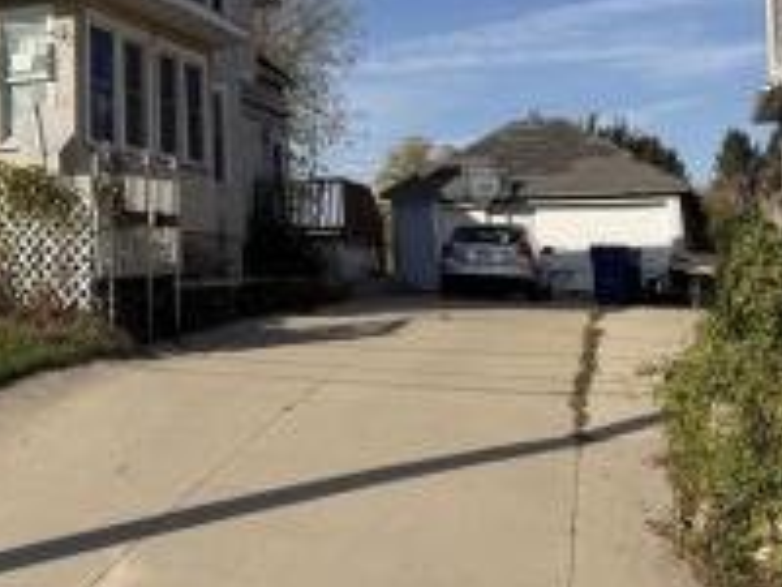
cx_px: 108
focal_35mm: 48
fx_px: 1084
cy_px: 55
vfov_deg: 29.0
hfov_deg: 37.5
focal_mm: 6.76
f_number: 1.78
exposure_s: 1/5714
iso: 80
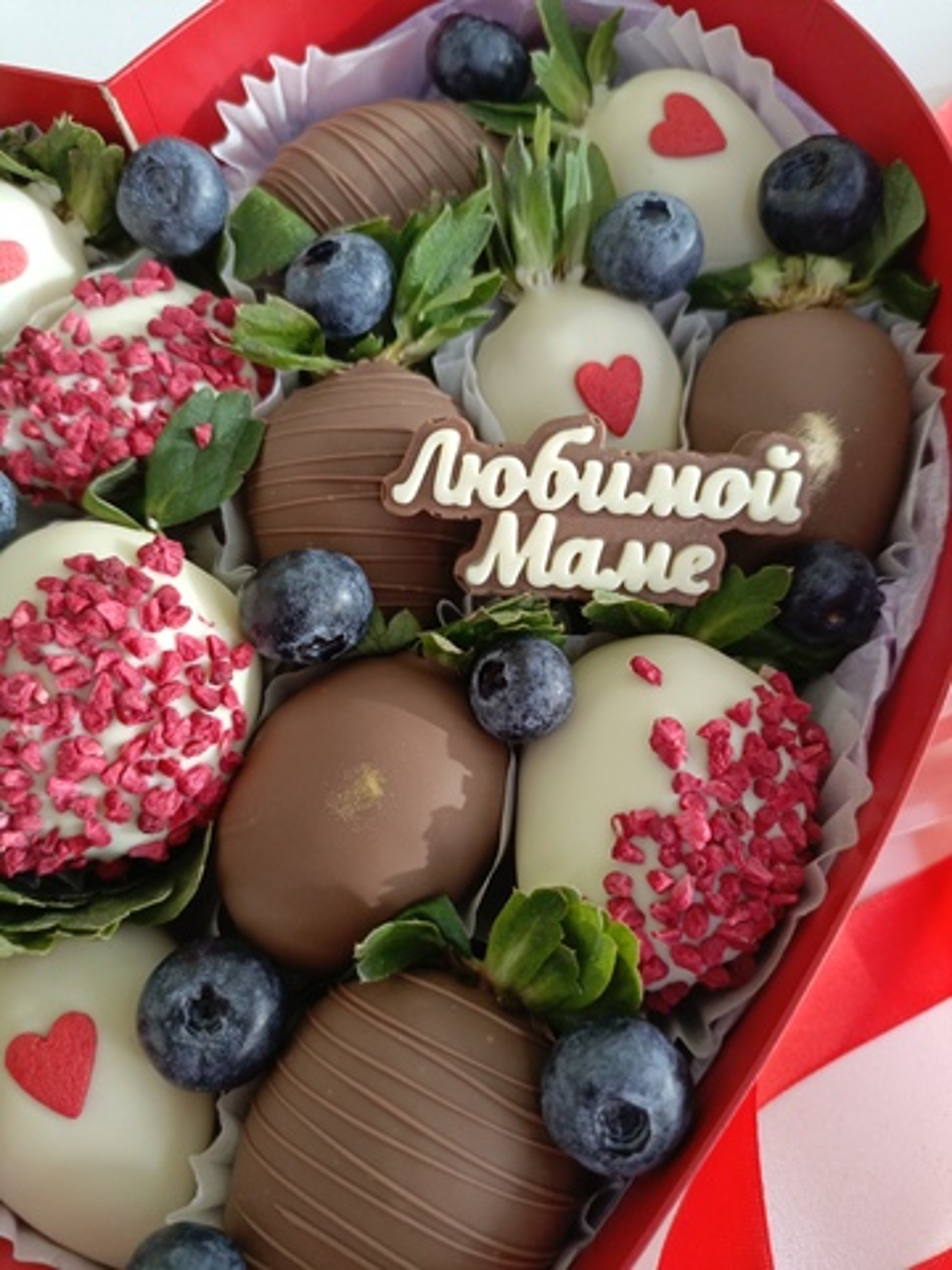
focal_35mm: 25
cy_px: 635
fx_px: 917
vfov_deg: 69.4
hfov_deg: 54.9
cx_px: 476
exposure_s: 1/50
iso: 264
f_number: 1.69
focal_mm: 4.76
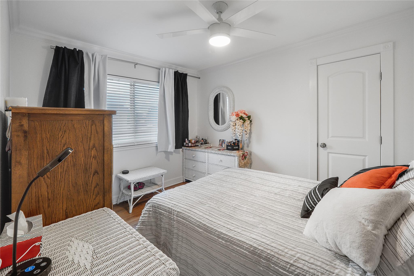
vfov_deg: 77.3
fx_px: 172
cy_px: 138
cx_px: 207
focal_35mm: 15
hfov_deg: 100.4
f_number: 6.3
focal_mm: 10
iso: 100
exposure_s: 1/8
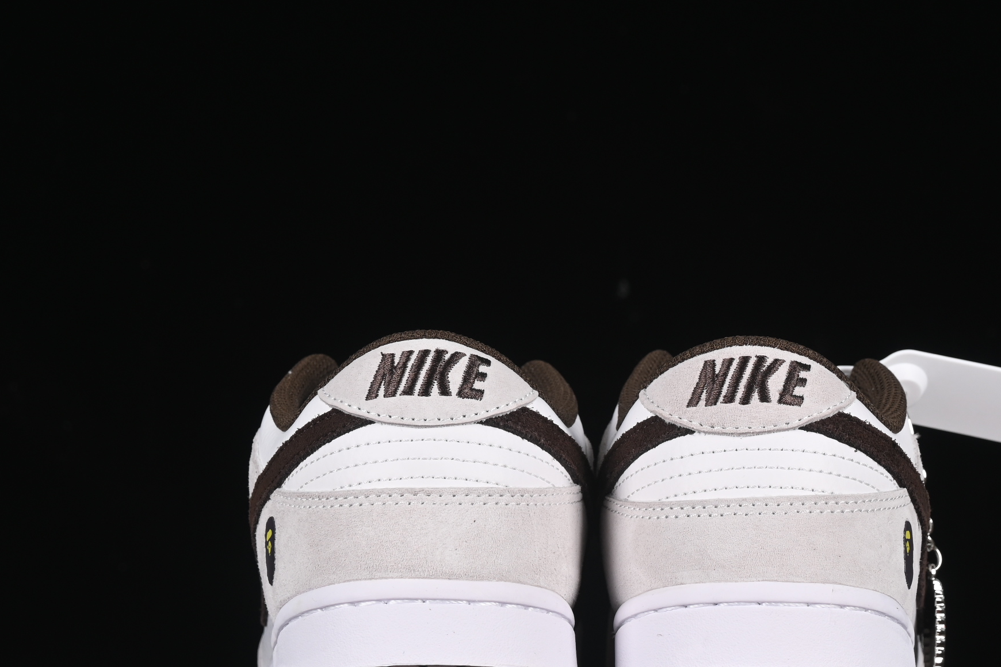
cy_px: 390
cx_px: 610
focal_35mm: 120
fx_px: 3336
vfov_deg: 11.4
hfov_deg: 17.0
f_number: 8
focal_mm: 50
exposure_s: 1/80
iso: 160
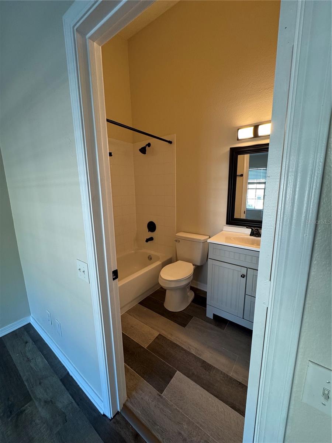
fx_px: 179
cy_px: 222
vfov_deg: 102.1
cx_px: 166
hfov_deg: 85.7
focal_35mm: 14
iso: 160
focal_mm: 2.22
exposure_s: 1/60
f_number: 2.2
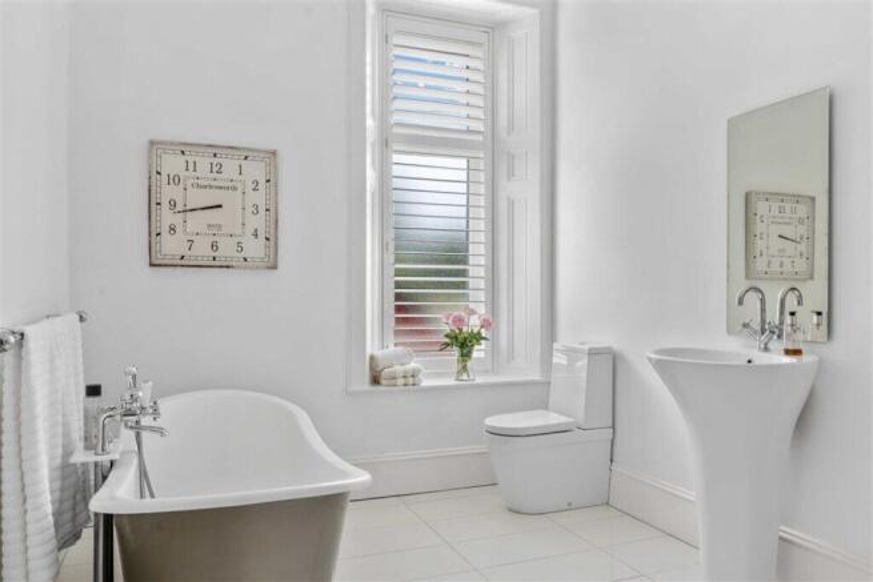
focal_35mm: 26
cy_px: 291
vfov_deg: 49.6
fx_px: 631
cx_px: 436
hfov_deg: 69.4
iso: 250
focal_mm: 26
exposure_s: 1/13
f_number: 8
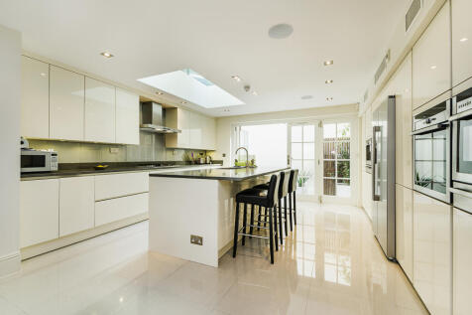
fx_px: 197
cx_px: 236
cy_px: 158
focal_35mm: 15
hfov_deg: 100.4
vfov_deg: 77.3
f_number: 9
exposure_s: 1/4
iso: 100
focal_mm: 10
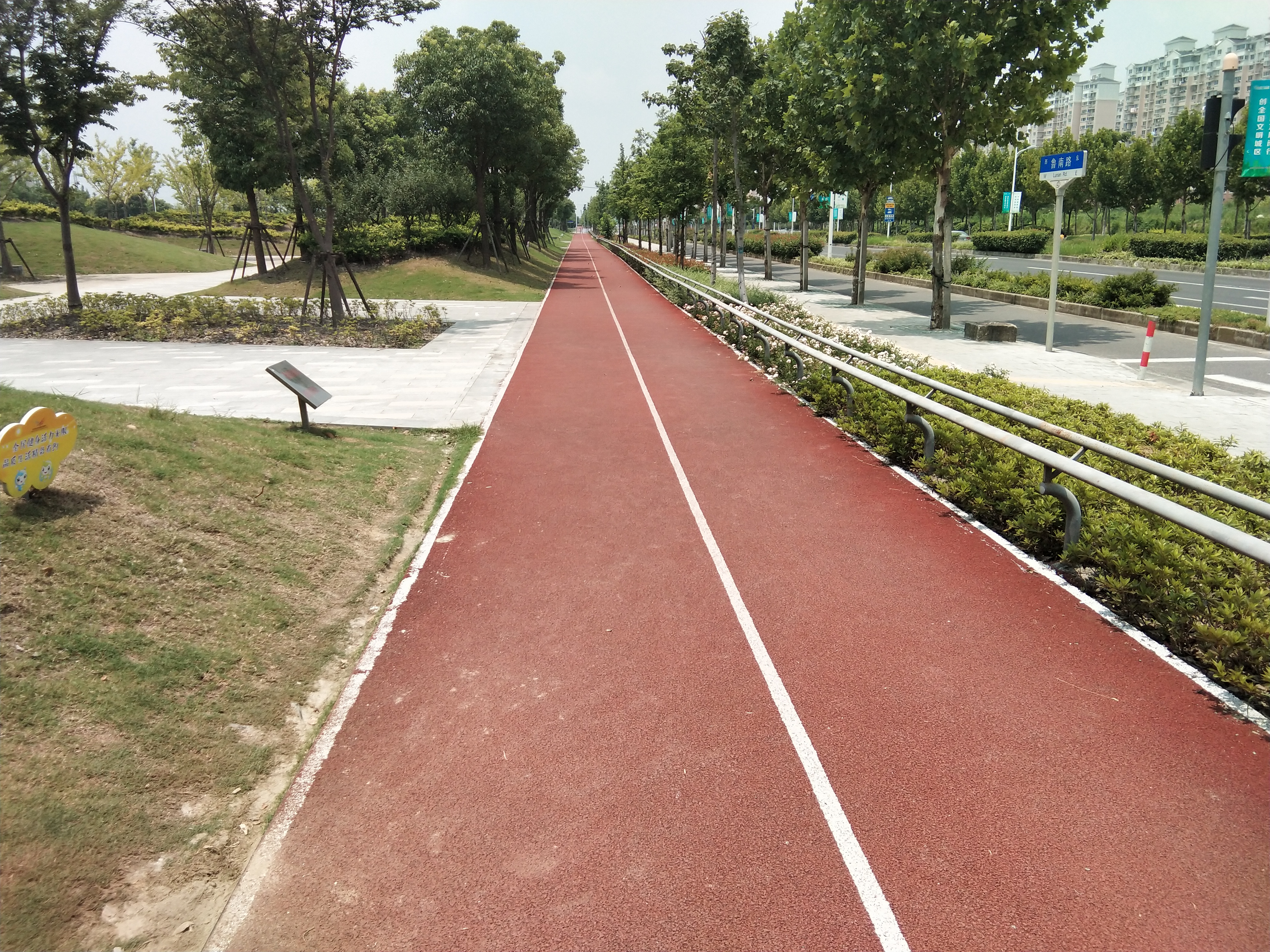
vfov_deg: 45.4
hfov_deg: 58.4
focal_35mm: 31
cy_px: 476
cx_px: 635
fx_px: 1137
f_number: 2.2
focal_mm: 3.69
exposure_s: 1/1026
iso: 50
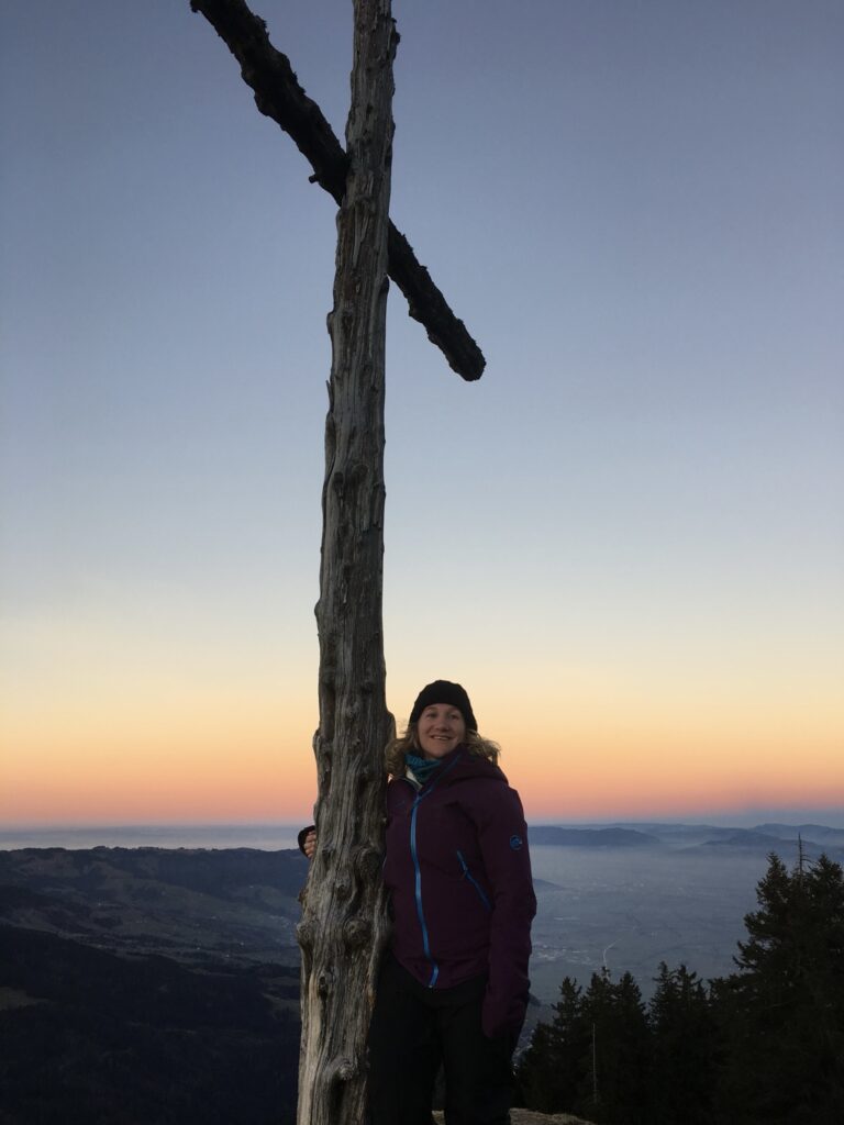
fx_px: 943
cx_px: 422
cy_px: 562
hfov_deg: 48.2
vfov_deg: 61.7
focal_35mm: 29
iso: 25
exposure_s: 1/104
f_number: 2.2
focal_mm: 4.15
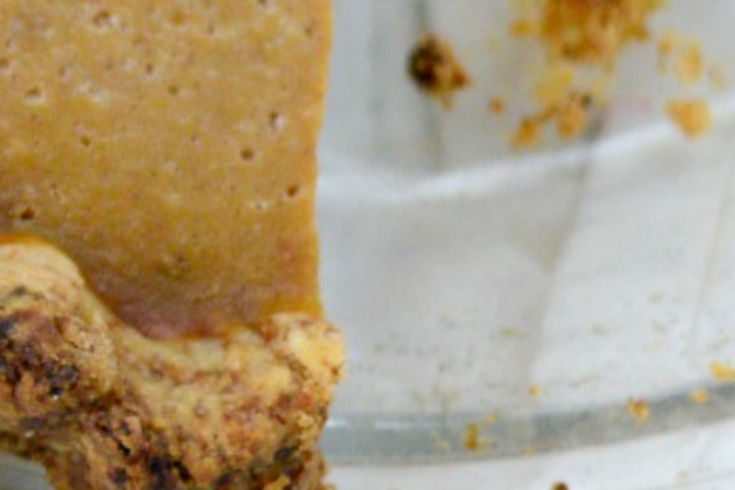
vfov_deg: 4.3
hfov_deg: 6.0
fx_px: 6431
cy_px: -152
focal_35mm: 315
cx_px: -1571
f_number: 3.2
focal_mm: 50
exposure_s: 1/640
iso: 1100
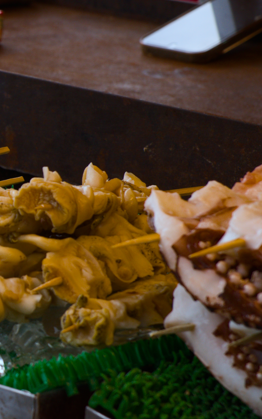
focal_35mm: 206
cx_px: -188
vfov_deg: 10.2
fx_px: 2353
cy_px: 160
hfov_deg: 6.3
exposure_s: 1/160
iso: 200
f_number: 5.6
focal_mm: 50
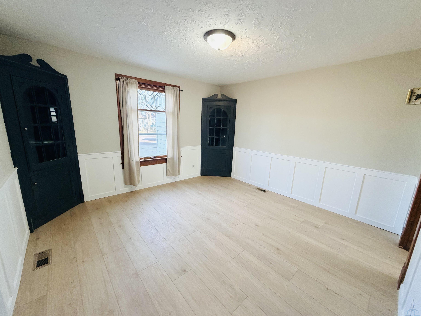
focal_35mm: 14
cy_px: 158
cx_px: 210
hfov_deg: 102.1
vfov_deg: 85.7
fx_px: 170
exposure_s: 1/120
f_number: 2.2
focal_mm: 2.22
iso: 320
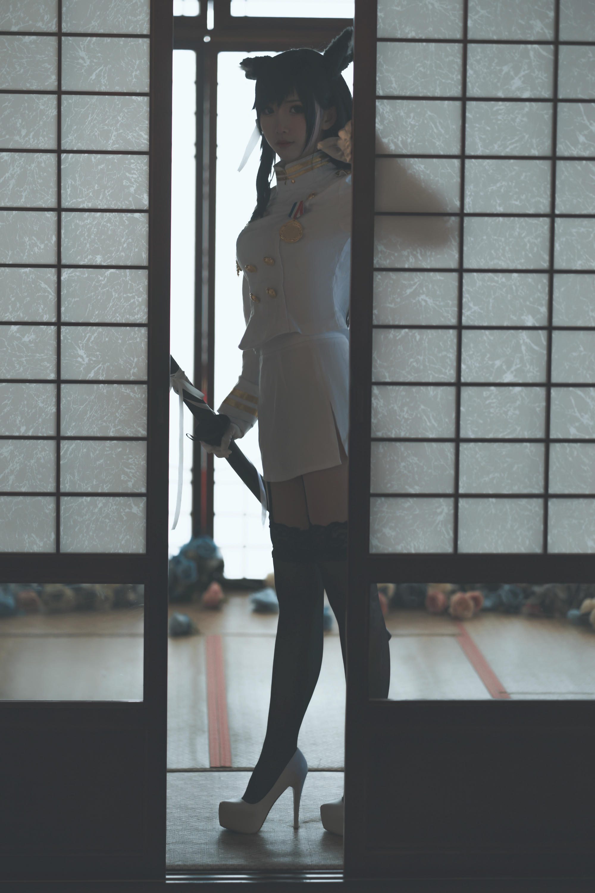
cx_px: 298
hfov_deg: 16.1
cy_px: 446
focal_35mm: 85
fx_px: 2107
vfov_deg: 23.9
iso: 100
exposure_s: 1/125
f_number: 2.2
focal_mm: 85
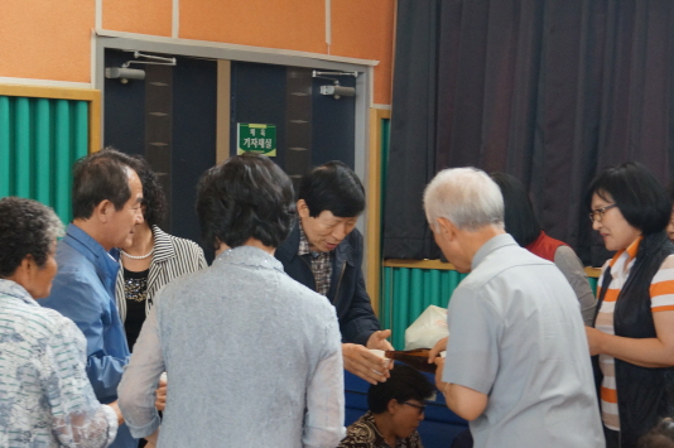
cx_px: 246
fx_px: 1496
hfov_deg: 25.3
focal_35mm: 80
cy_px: 274
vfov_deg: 17.0
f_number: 5
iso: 1250
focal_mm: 41
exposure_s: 1/80
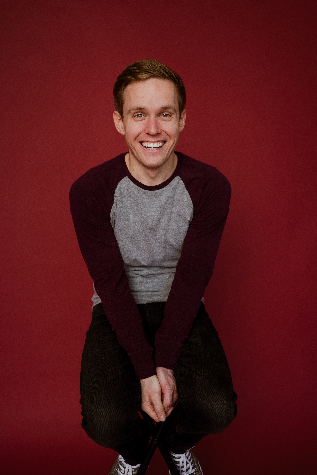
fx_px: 462
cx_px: 158
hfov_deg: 37.9
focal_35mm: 35
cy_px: 238
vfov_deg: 54.4
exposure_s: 1/250
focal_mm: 35
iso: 400
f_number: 4.5
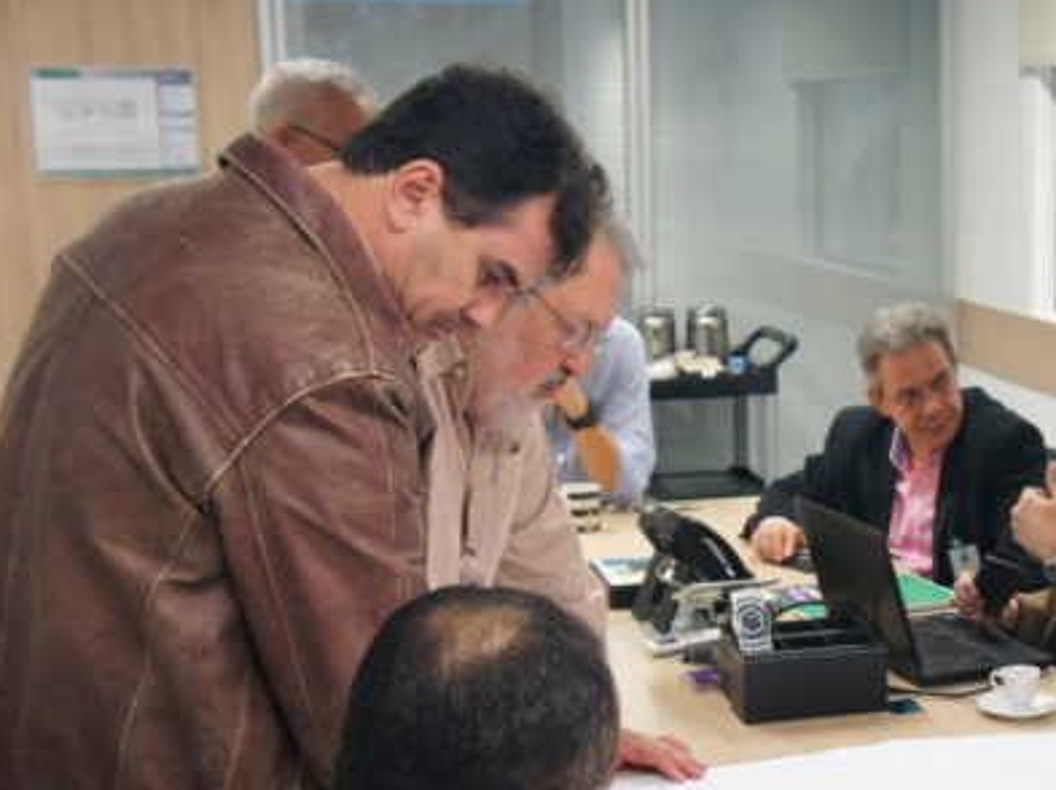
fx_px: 1981
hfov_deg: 29.1
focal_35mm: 65
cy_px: 498
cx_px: 859
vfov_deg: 22.5
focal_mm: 26
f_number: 4
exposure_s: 1/100
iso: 1600
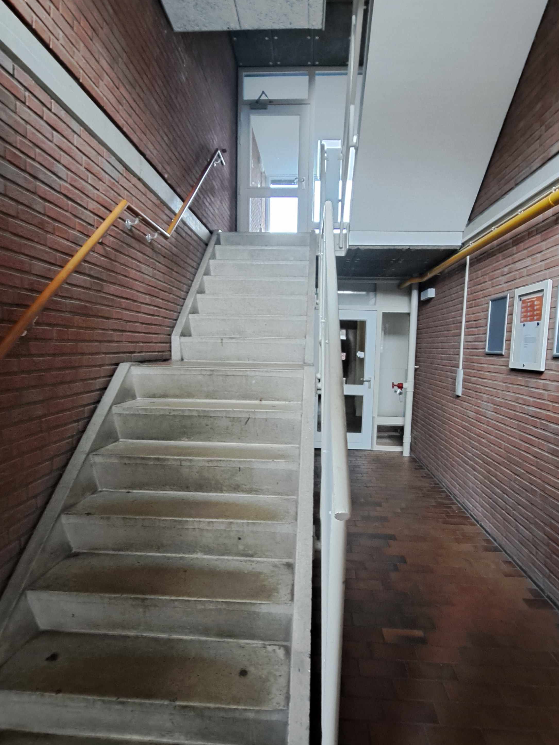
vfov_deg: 87.7
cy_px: 388
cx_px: 279
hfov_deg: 71.6
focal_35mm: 18
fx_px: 388
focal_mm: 1.74
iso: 250
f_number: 2.2
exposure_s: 1/25
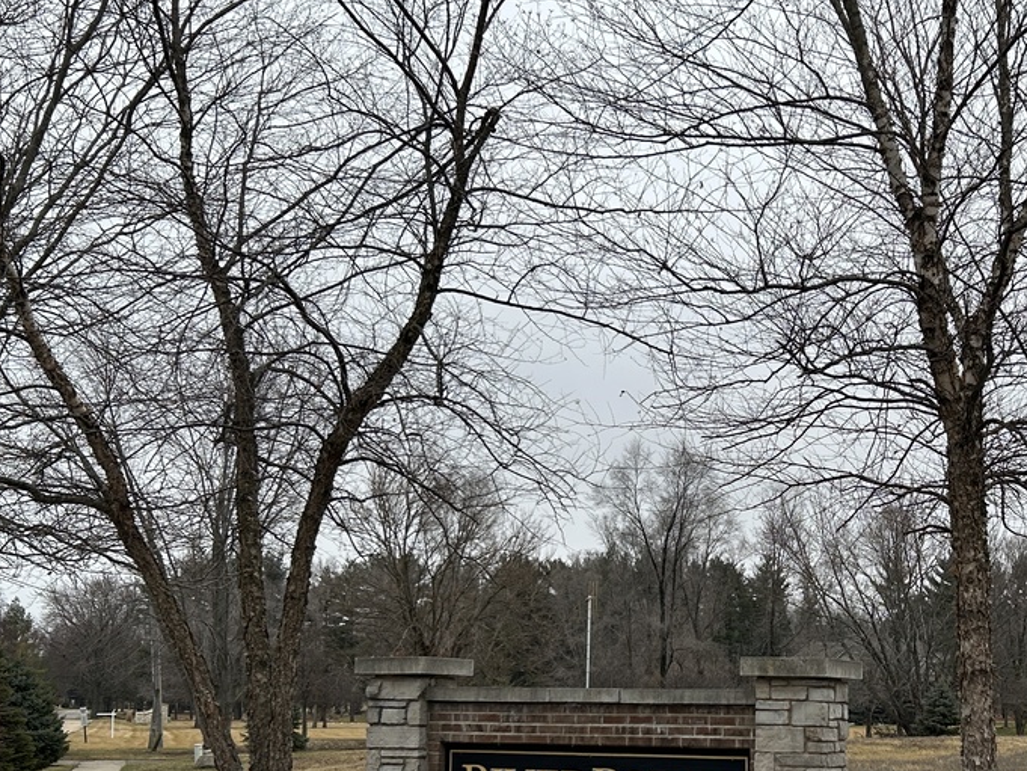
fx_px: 1632
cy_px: 563
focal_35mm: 55
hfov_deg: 34.5
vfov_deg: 26.3
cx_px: 701
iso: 50
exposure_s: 1/1000
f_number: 1.5
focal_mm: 5.7
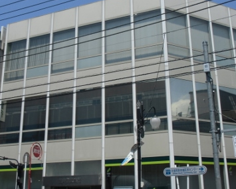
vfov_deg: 31.4
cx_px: 116
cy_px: 89
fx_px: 335
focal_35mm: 48
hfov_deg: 38.8
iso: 64
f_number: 3.9
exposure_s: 1/640
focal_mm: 6.67
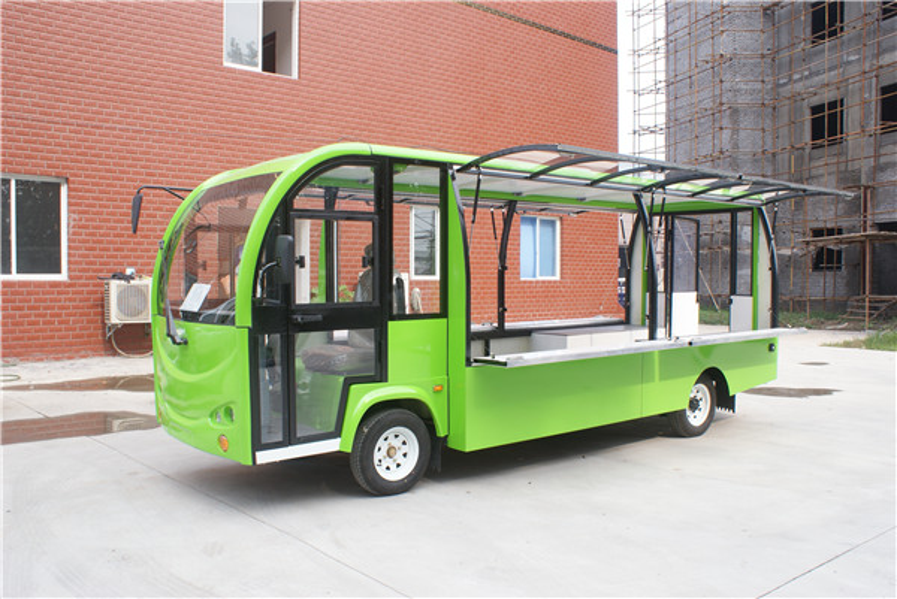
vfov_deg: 43.7
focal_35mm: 30
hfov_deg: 61.9
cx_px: 448
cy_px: 300
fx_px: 748
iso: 100
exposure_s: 1/60
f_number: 9
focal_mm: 20
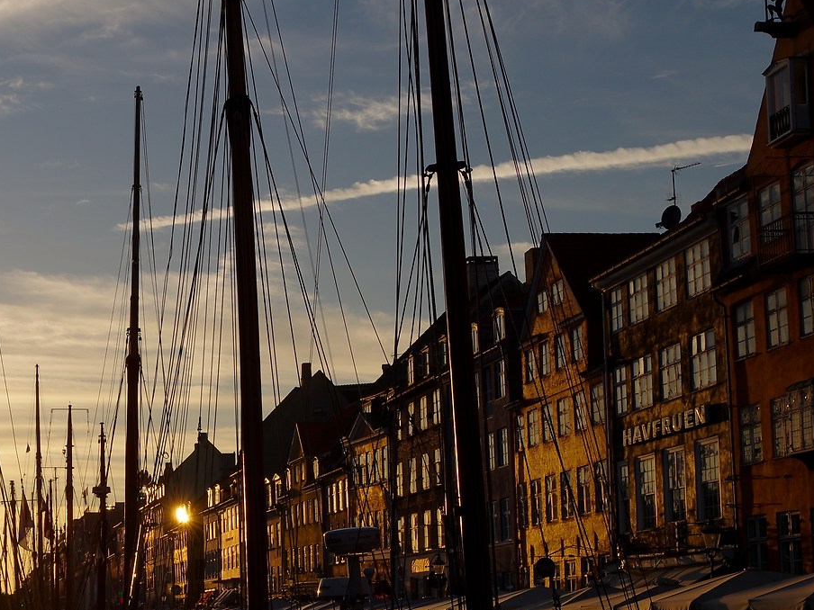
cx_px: -147
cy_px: 483
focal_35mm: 69
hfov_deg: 25.5
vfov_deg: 21.1
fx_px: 1623
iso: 200
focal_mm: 34
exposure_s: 1/400
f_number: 10
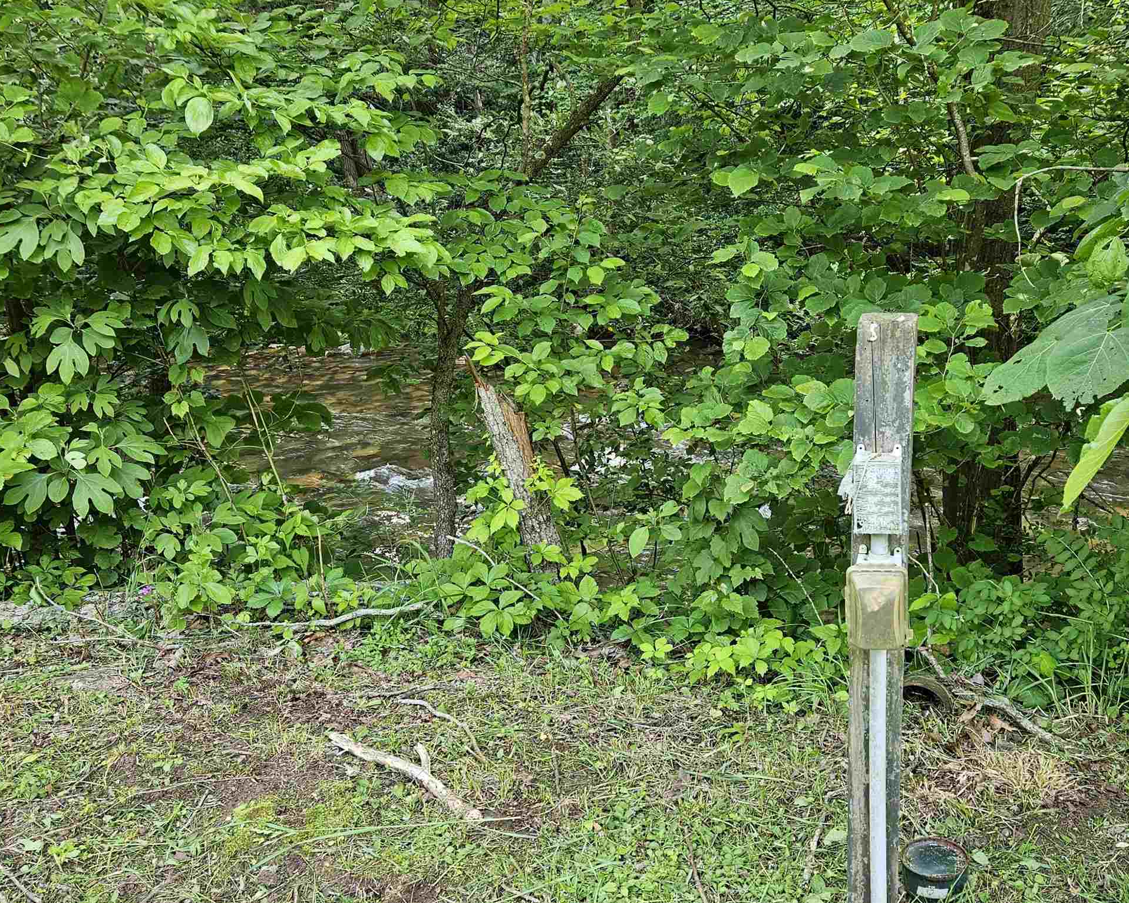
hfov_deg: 50.2
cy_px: 459
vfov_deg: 41.2
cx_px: 617
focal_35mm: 36
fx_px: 1203
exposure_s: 1/120
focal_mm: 5.4
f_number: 1.8
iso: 80
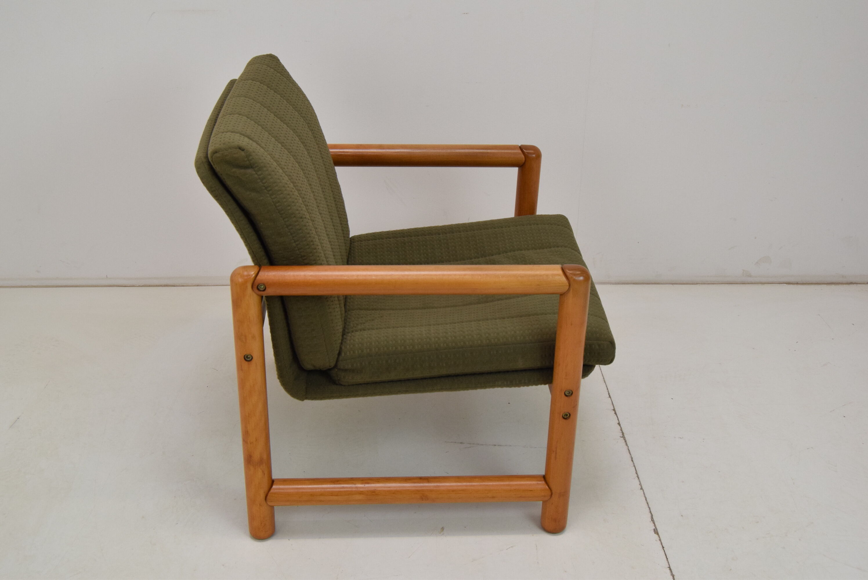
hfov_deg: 46.4
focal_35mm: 42
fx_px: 1013
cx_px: 434
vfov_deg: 31.9
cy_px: 290
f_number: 8
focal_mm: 28
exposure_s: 1/250
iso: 1600
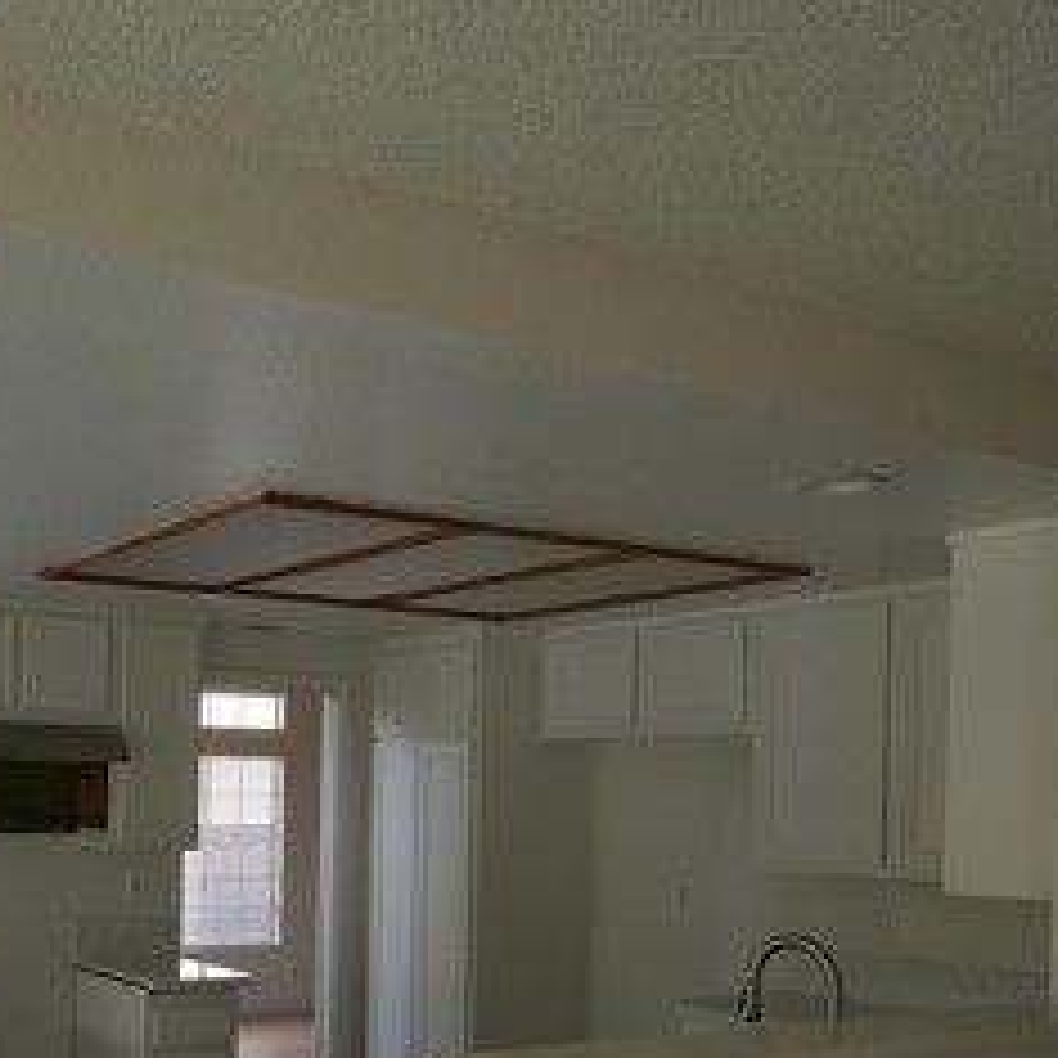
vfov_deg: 43.3
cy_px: 808
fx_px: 1279
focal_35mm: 37
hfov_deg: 41.0
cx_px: 81
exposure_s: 1/30
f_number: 6.3
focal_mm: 16
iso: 160
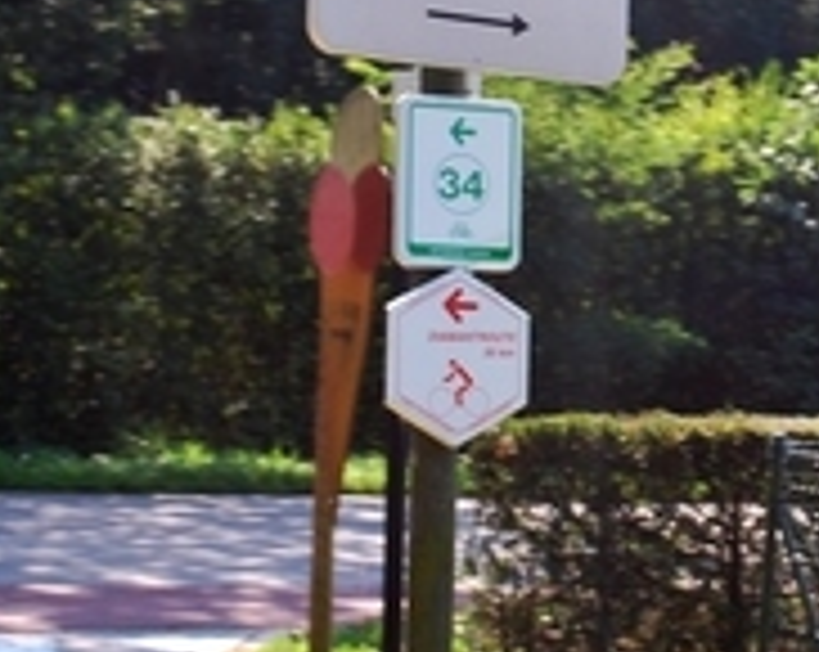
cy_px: -7
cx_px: 698
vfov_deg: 12.6
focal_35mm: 121
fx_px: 2928
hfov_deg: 15.8
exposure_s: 1/125
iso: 110
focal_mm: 26
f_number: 5.6
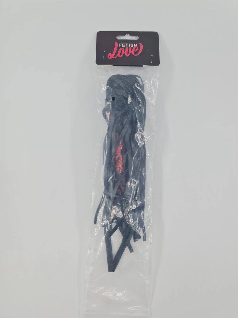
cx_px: 119
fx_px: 229
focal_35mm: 25
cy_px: 159
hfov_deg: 54.9
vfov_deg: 69.4
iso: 50
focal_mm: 7
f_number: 1.8
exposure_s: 1/295
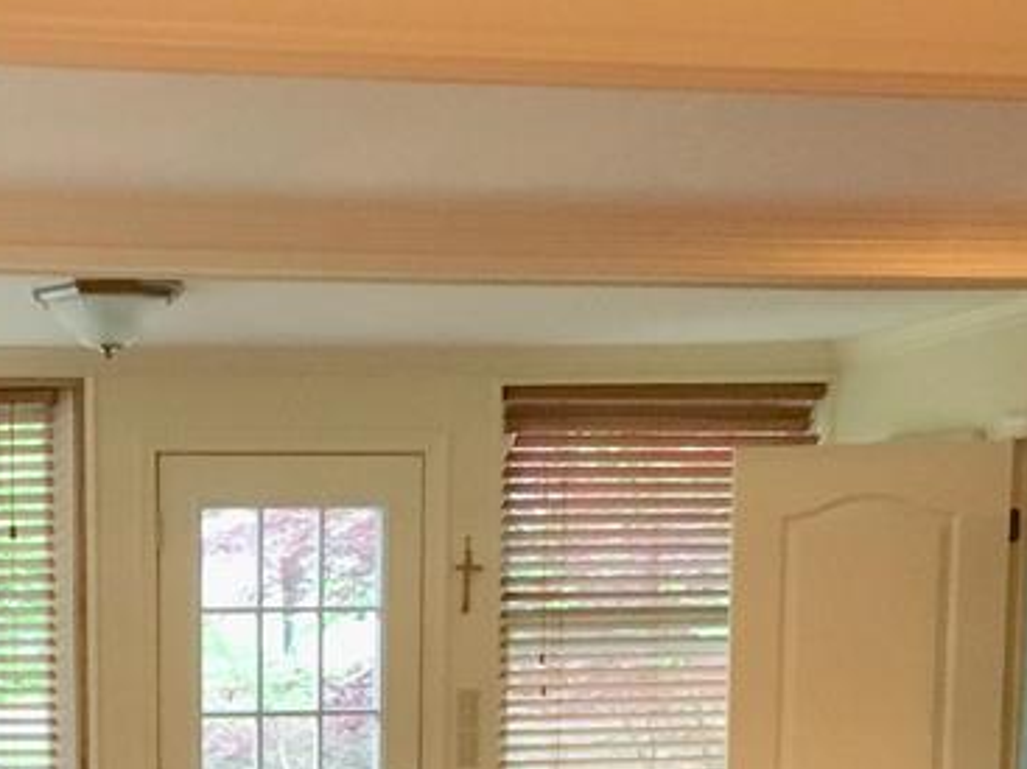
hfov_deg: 23.5
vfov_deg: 17.3
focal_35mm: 81
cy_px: 937
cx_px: 98
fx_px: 2402
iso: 200
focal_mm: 4.15
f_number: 2.2
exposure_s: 1/30
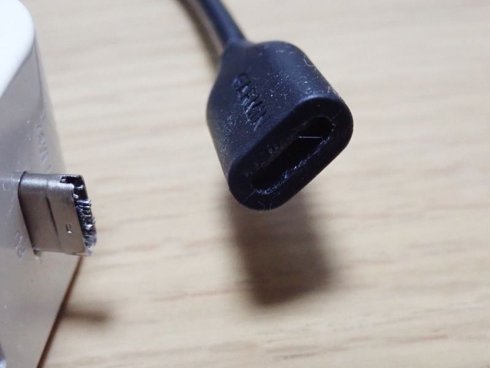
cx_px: 245
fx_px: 991
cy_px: 184
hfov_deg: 27.8
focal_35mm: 70
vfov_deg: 21.0
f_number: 4
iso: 1250
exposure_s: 1/60
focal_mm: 12.6
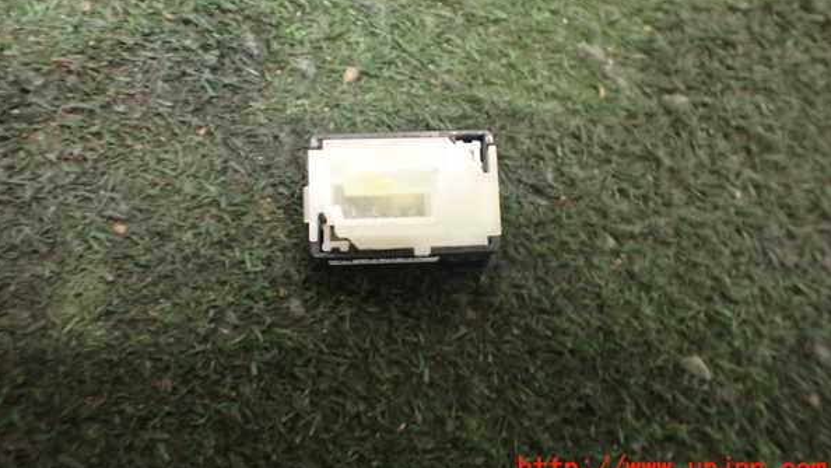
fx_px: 727
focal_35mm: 33
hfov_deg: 59.5
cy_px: 172
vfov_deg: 35.4
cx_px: 414
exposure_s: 1/30
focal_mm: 5.4
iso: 1000
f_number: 2.3
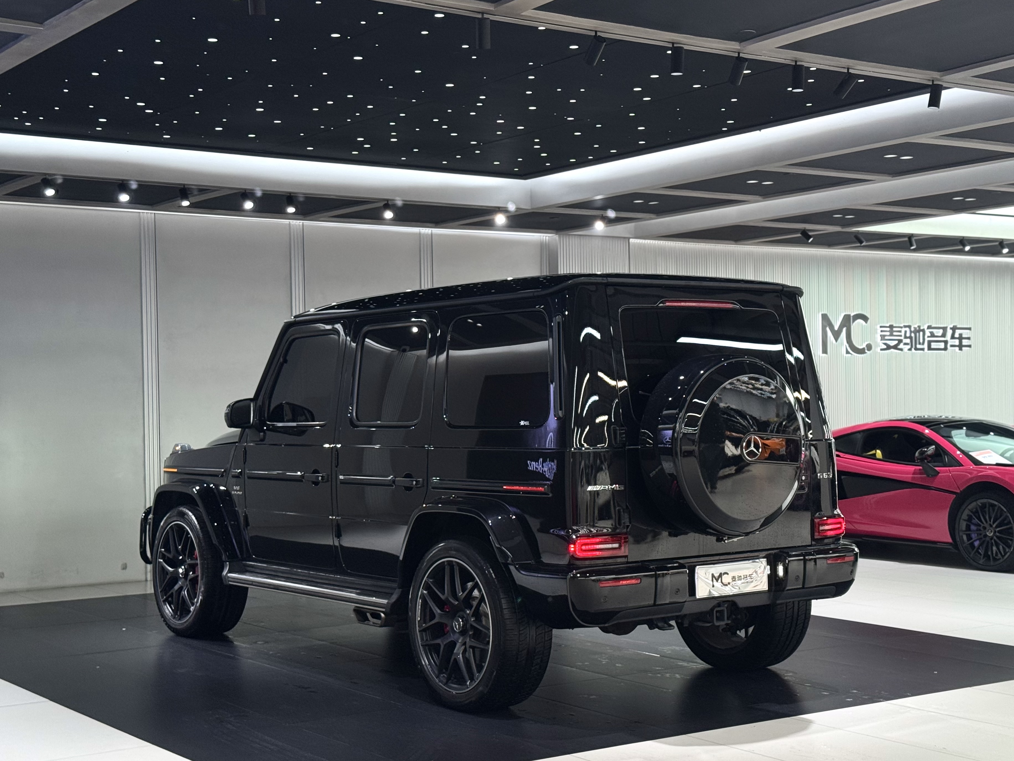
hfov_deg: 39.7
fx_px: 1406
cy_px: 380
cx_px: 507
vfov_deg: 30.3
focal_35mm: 48
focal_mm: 6.76
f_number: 1.78
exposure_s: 1/60
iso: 125
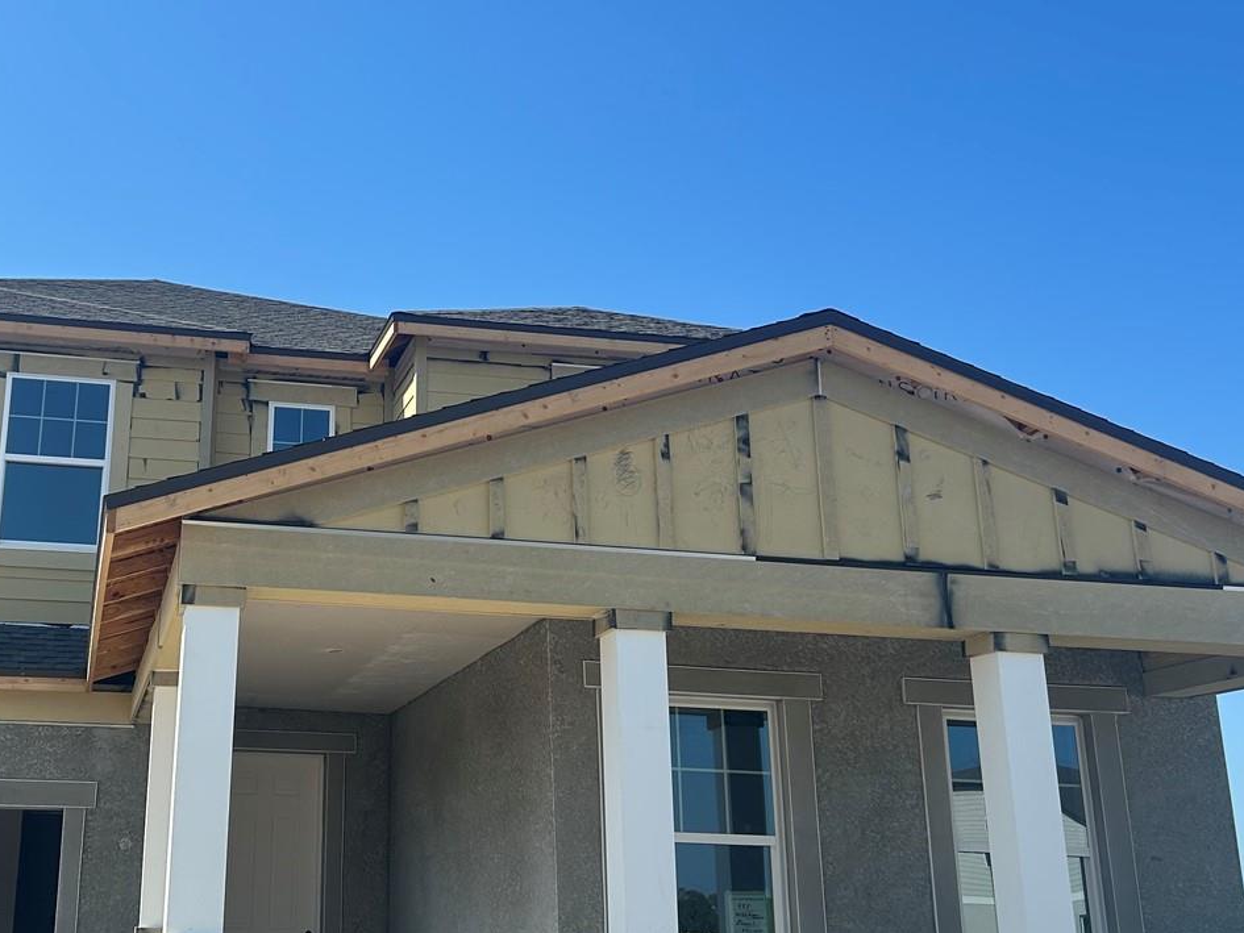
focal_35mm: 44
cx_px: 342
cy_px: 400
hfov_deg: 41.9
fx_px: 1581
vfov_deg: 32.8
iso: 50
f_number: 1.5
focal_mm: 5.7
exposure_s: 1/4274
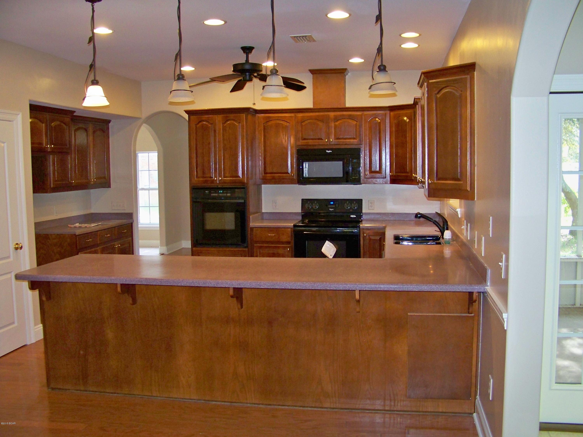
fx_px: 556
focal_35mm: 33
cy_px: 218
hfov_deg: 55.4
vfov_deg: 42.9
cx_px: 292
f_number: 2.8
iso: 200
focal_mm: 5.85
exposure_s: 1/30
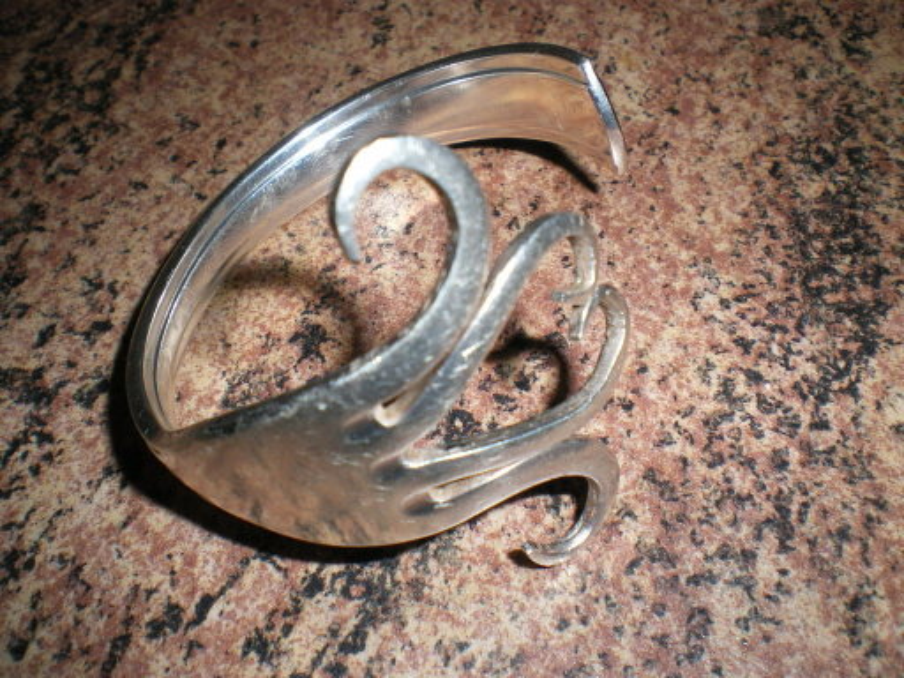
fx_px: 940
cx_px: 452
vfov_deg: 39.7
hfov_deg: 51.4
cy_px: 339
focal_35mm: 36
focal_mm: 6.3
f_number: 4.6
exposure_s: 1/50
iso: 250
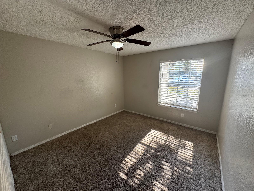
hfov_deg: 102.1
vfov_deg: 85.7
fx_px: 103
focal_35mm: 14
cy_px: 96
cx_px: 127
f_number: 2.2
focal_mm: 2.22
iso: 64
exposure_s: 1/99
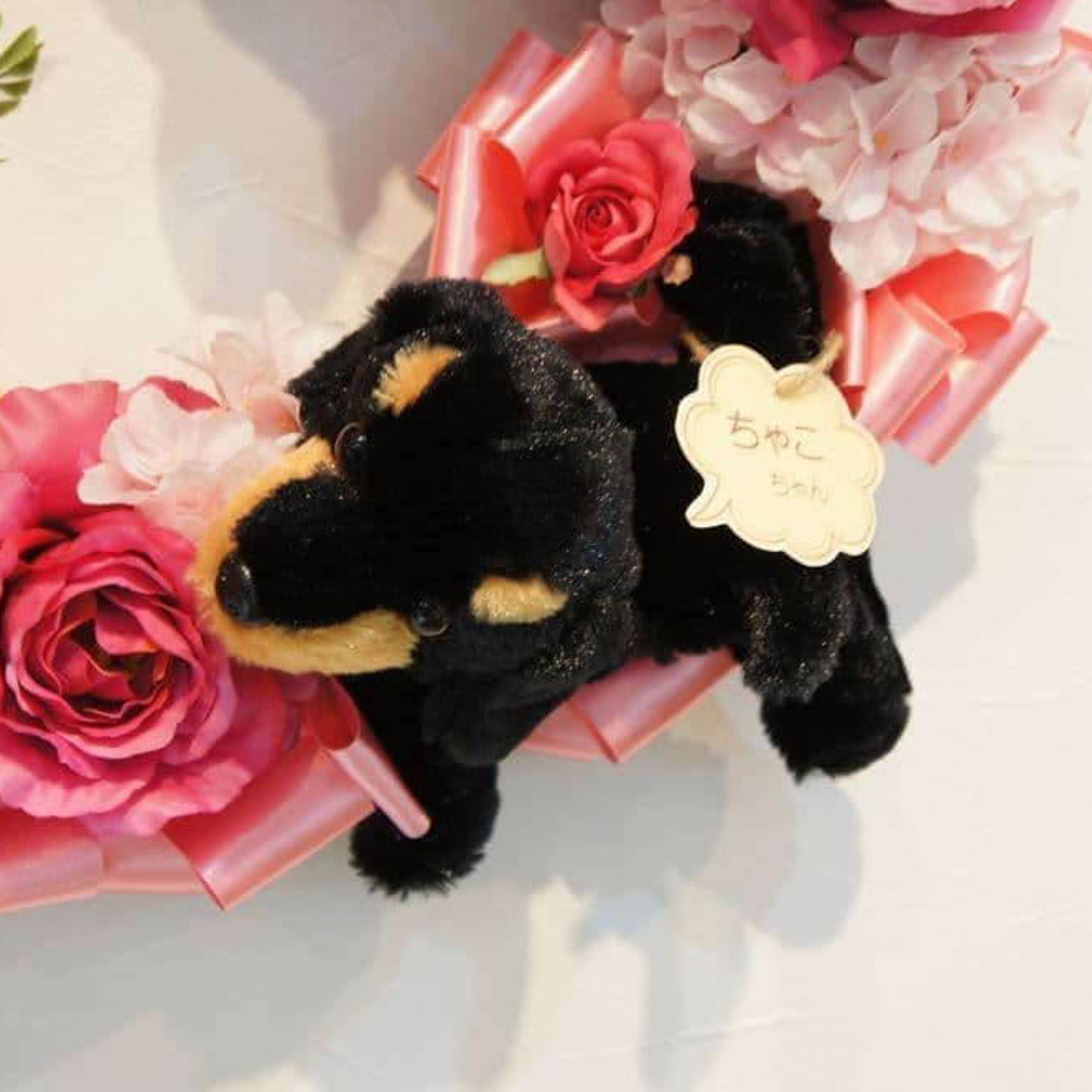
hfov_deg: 21.0
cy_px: 547
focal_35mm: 83
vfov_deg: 21.0
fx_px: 2949
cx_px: 460
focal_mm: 43
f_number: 5
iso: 200
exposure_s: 1/6
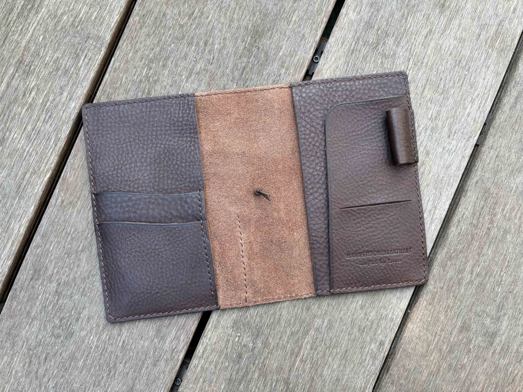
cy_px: 196
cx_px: 262
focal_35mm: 26
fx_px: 393
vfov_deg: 53.1
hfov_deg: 67.3
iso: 50
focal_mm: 5.96
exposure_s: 1/278
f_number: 1.6
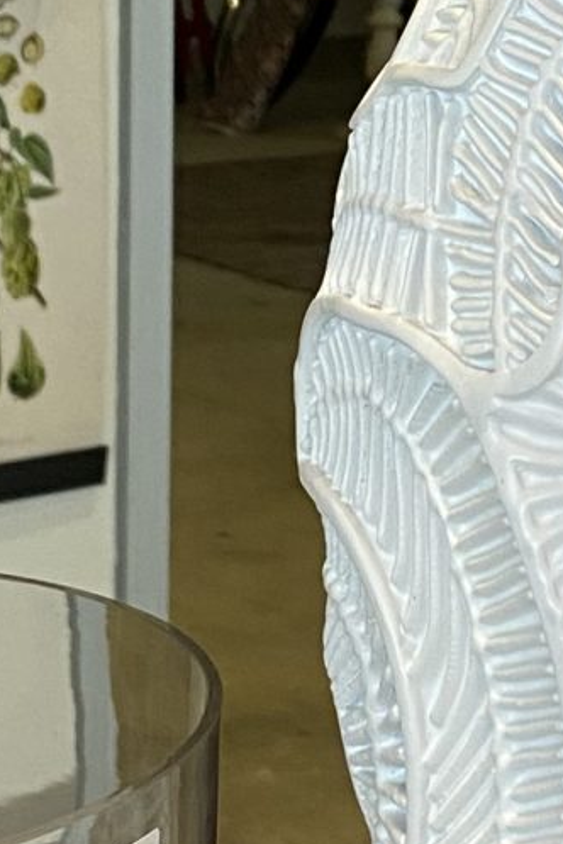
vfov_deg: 14.4
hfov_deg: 9.7
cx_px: 750
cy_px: -81
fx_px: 3260
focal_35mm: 139
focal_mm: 4.25
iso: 100
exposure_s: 1/60
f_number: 1.8
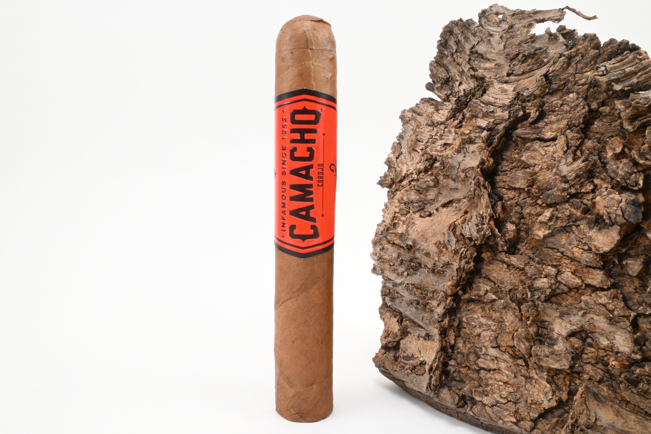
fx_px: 529
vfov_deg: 44.6
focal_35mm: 29
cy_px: 217
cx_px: 326
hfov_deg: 63.2
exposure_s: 1/15
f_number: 22
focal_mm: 19.5
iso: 640
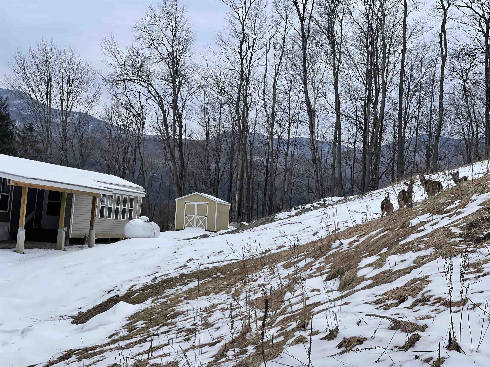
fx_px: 906
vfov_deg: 22.9
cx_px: 245
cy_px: 184
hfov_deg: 30.3
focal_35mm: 64
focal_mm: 7.5
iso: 20
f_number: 2.2
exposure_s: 1/576
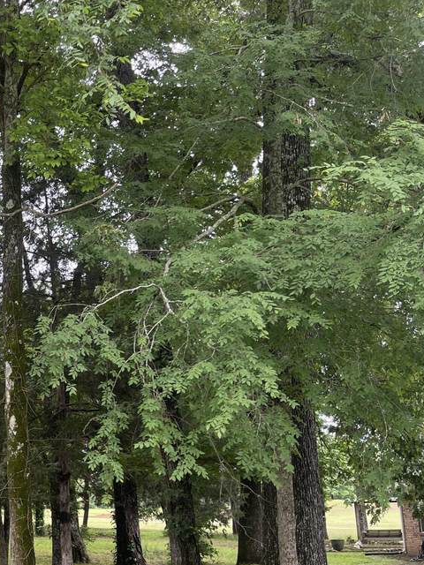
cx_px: -134
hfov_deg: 25.0
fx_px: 817
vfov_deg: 37.6
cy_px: 395
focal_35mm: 50
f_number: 1.6
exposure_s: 1/222
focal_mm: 5.1
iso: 32
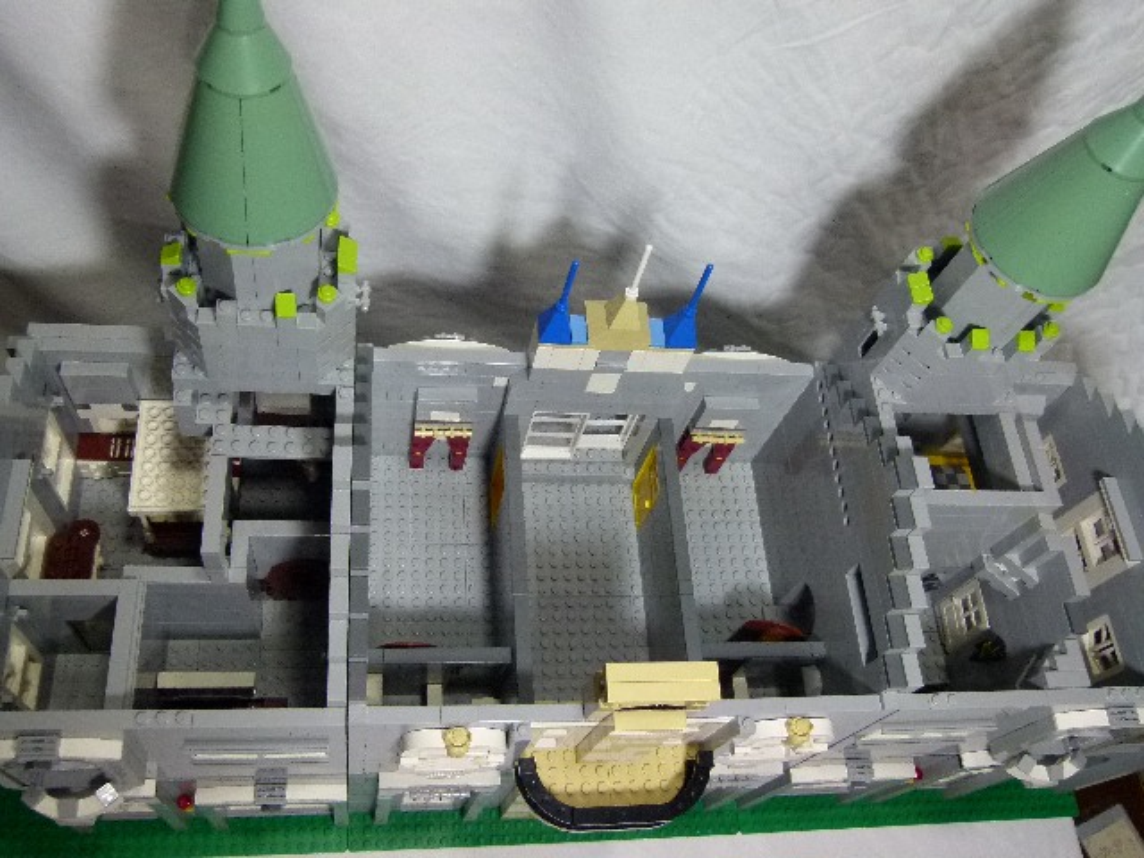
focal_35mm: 32
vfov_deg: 44.2
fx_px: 1058
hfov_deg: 56.8
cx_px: 572
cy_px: 429
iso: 320
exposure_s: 1/60
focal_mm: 5.7
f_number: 3
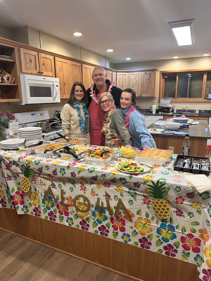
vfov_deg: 71.6
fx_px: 195
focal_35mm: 24
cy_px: 140
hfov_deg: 56.8
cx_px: 106
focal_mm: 6.86
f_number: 1.78
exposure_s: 1/60
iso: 125
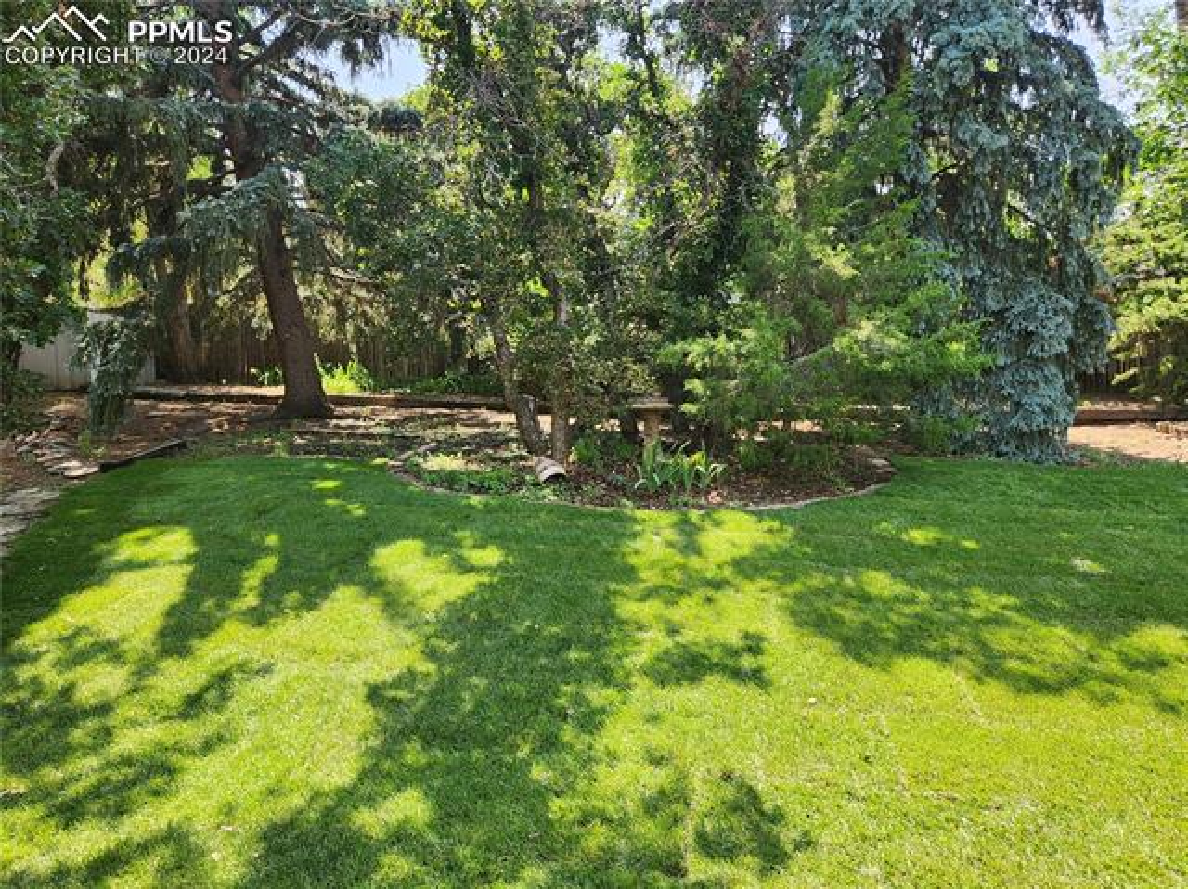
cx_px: 594
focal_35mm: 23
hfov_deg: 74.0
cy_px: 444
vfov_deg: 58.8
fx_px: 789
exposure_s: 1/219
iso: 20
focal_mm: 5.4
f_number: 1.8
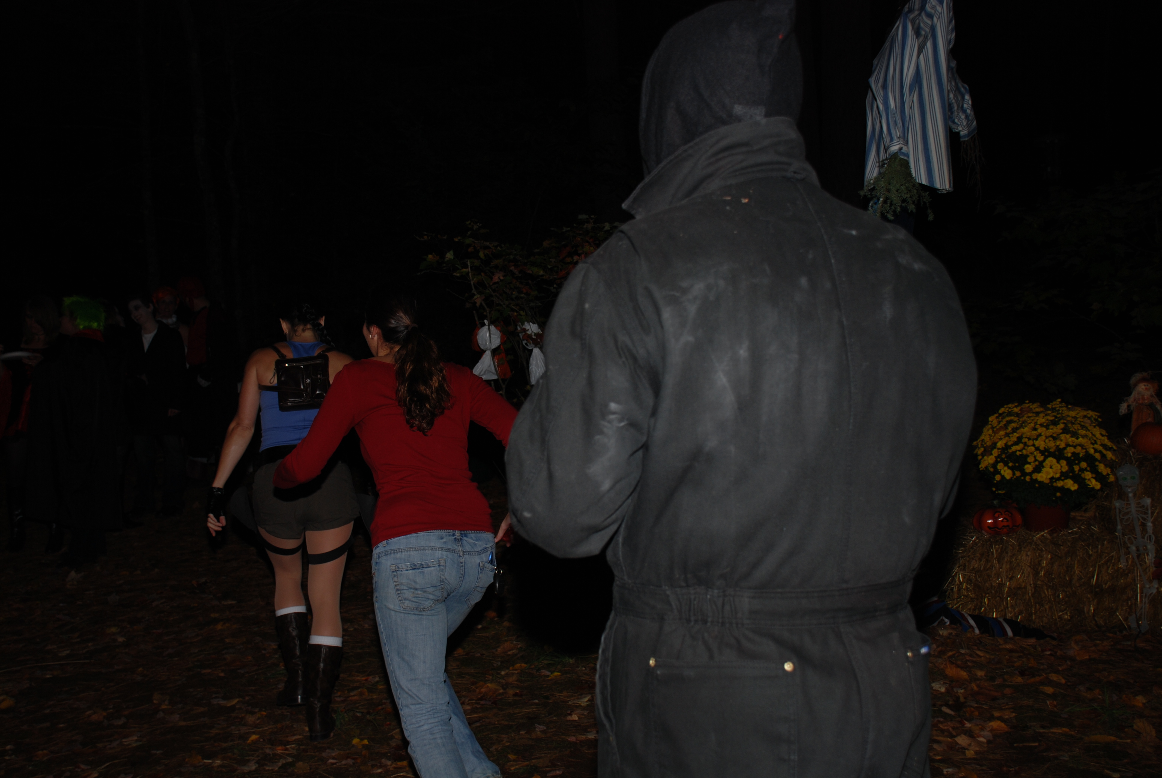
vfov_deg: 32.0
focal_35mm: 42
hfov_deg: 46.3
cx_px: 581
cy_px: 389
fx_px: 1357
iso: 100
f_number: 4
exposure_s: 1/200
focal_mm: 28
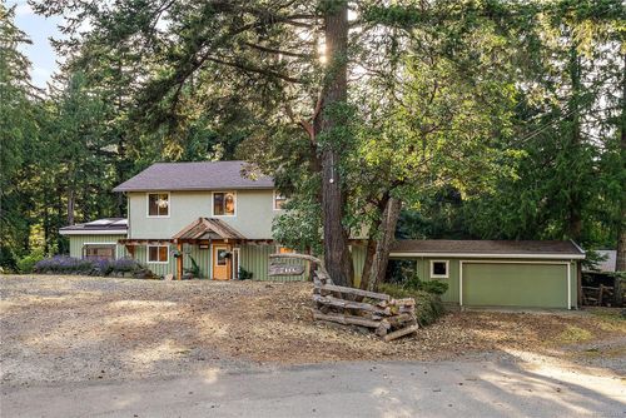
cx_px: 313
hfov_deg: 55.8
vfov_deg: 38.9
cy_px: 209
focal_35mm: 34
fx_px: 592
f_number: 5.6
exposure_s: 1/100
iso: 400
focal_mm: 34
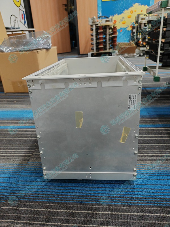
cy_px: 114
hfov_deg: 51.4
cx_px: 85
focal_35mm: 27
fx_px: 177
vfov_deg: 65.3
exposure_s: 1/50
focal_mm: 6.12
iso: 800
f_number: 1.9
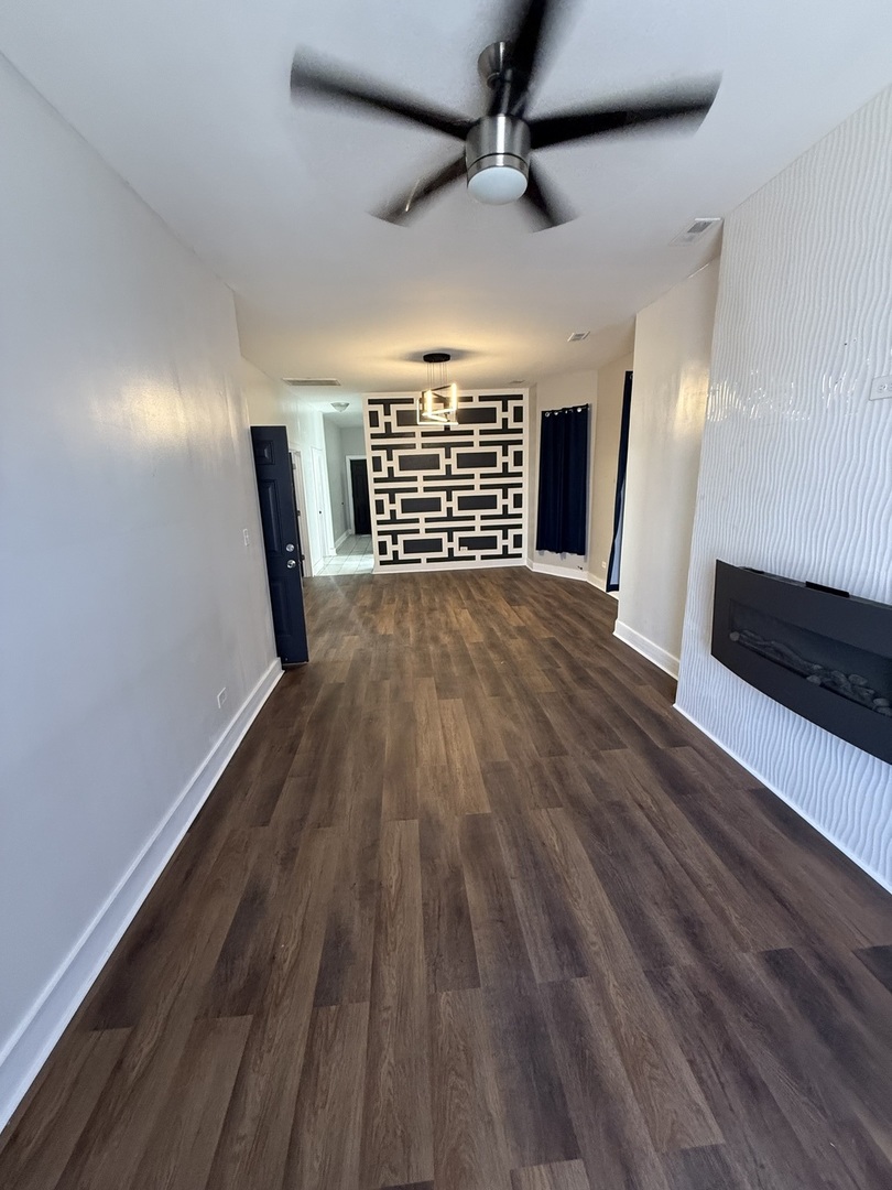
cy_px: 595
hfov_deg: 85.7
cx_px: 446
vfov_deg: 102.1
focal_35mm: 14
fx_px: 481
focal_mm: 2.22
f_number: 2.2
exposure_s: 1/60
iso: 400
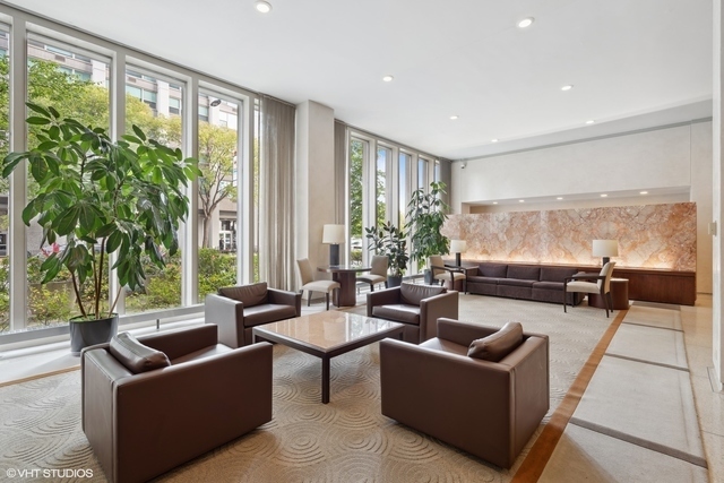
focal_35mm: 16
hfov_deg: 96.7
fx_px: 322
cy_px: 242
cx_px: 362
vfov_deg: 73.8
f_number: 7.1
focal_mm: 16
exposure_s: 1.3
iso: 125
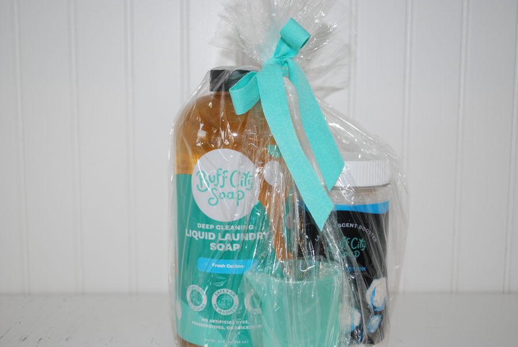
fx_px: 735
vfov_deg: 26.5
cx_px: 259
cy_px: 174
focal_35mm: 51
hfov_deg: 38.8
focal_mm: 34
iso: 200
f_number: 5
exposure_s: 1/60
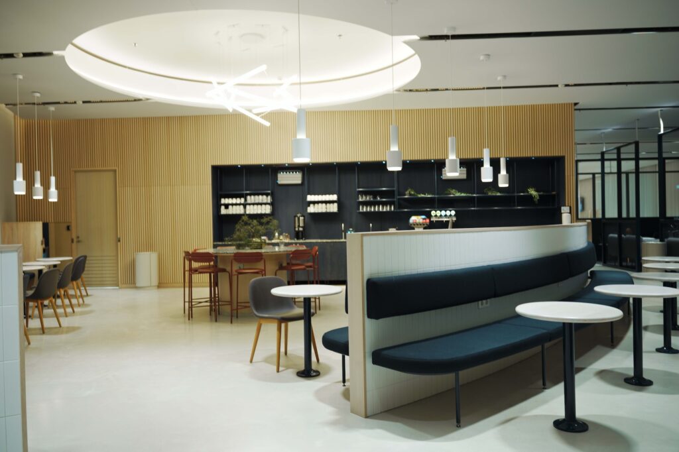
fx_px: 528
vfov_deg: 46.4
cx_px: 340
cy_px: 226
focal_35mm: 28
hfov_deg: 65.5
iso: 200
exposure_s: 1/30
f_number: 2.8
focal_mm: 28
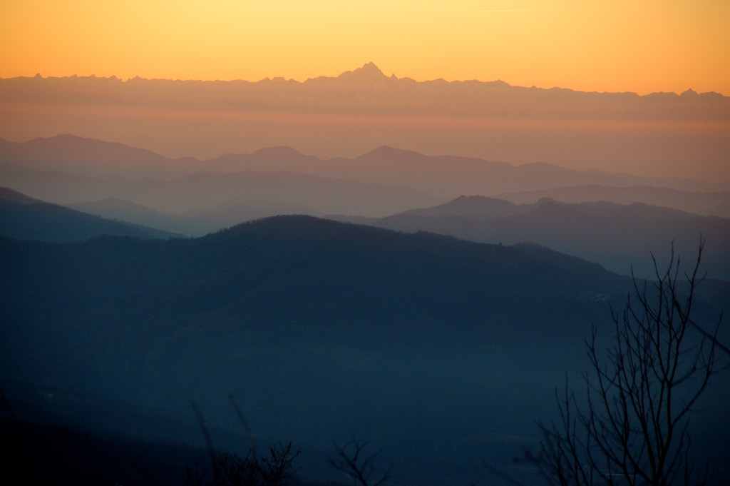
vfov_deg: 6.8
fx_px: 4103
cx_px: 365
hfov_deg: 10.2
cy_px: 243
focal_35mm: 202
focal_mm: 135
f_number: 6
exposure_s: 1/160
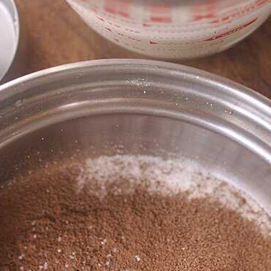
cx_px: 205
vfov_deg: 13.4
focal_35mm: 130
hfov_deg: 13.4
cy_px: 158
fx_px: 1151
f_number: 3.2
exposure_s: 1/160
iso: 400
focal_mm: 32
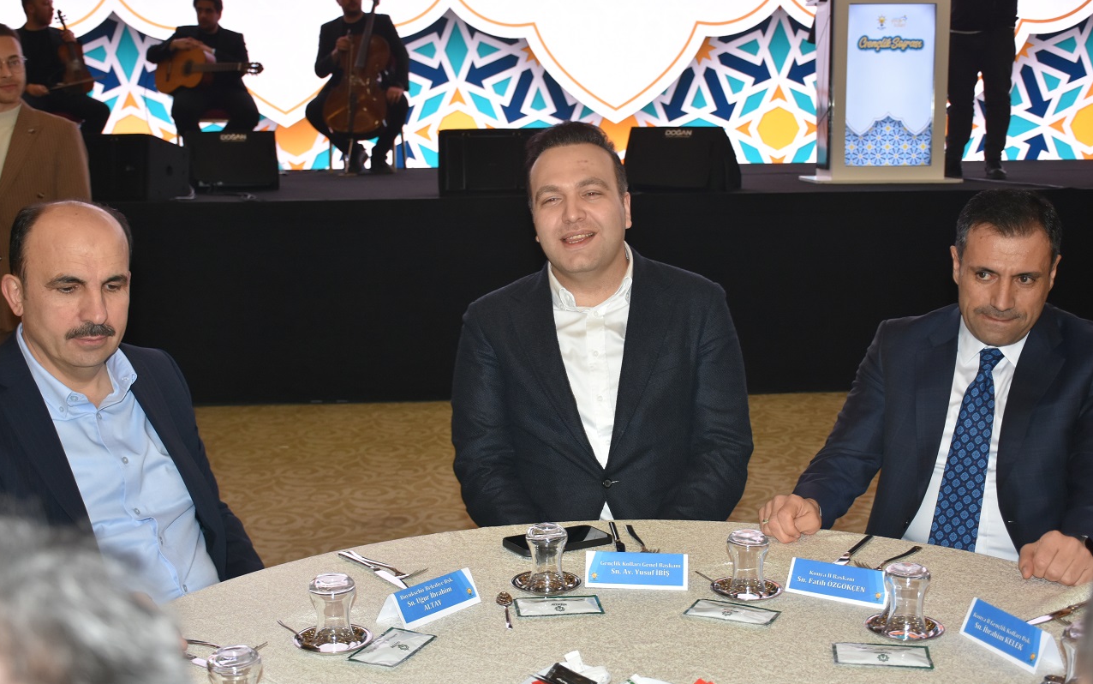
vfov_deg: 28.0
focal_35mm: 46
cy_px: 321
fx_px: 1370
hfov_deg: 43.5
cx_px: 546
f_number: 4
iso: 720
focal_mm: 30
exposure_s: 1/60
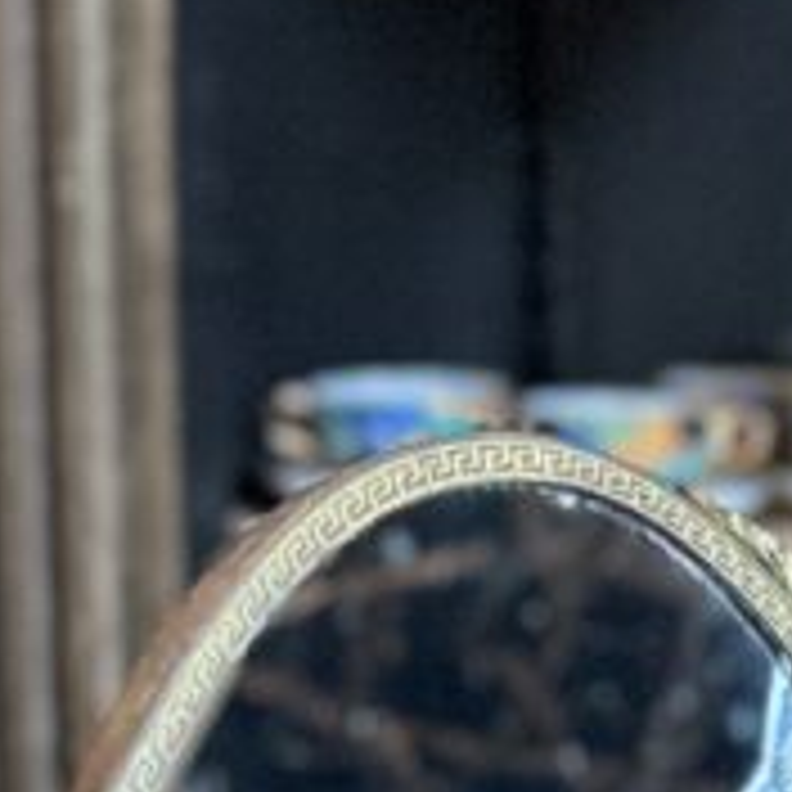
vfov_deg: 10.8
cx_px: 1944
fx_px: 4168
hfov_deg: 9.6
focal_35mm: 161
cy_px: 560
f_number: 1.78
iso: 800
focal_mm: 6.76
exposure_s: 1/49
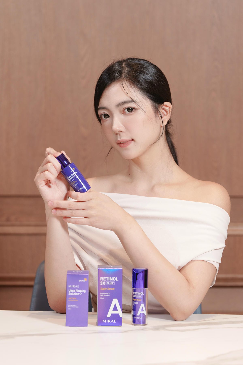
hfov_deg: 7.8
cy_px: 182
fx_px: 1772
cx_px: 122
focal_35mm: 175
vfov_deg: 11.7
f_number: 4
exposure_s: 1/200
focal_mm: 175
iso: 1000
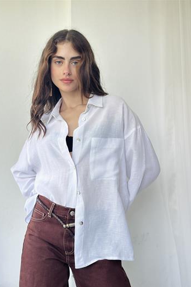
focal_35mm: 51
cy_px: 146
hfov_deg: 26.5
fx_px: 406
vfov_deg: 38.9
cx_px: 85
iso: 80
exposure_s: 1/208
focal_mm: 6.86
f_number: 1.78
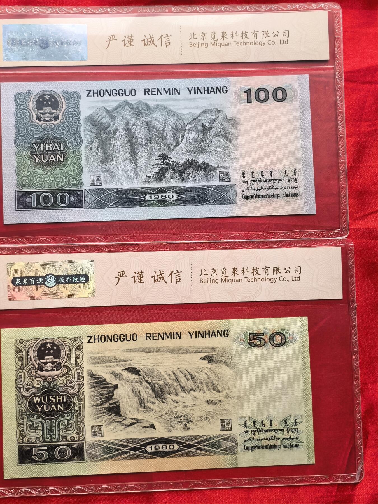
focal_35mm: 48
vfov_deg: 39.7
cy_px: 252
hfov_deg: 30.3
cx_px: 189
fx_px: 699
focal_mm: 6.98
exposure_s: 1/306
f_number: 2
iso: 50
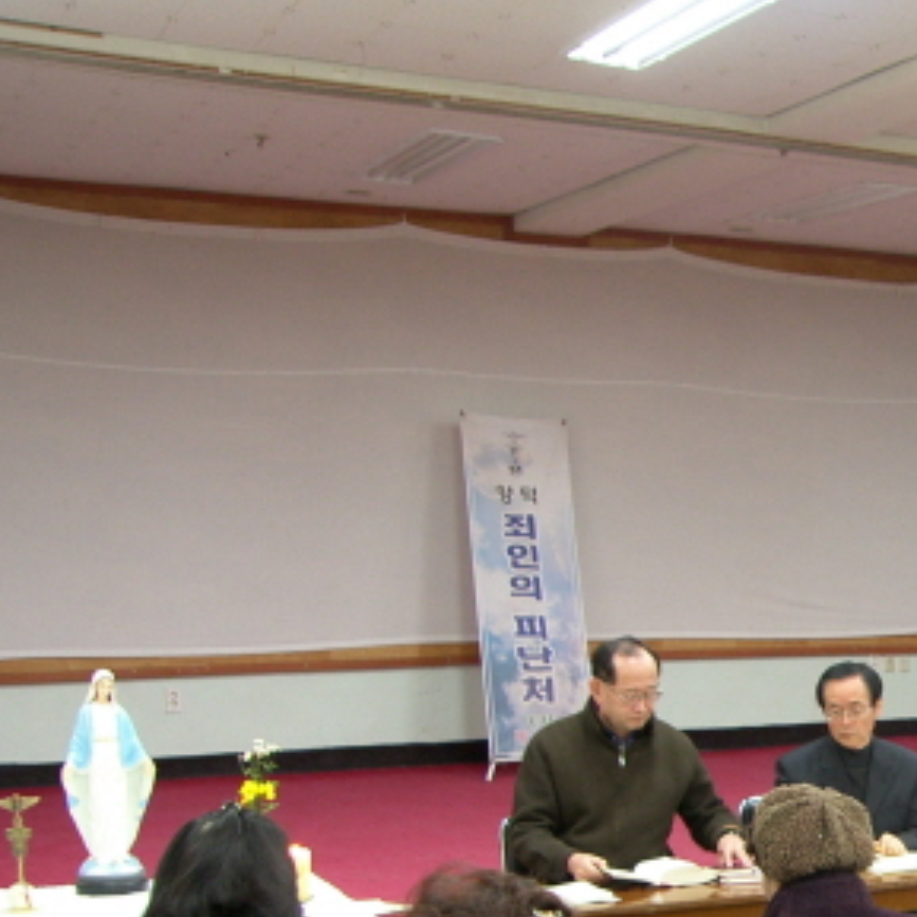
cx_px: 1072
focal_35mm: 60
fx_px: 1798
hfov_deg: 25.9
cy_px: 823
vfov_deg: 27.6
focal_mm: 7.4
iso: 100
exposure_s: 1/25
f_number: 2.2
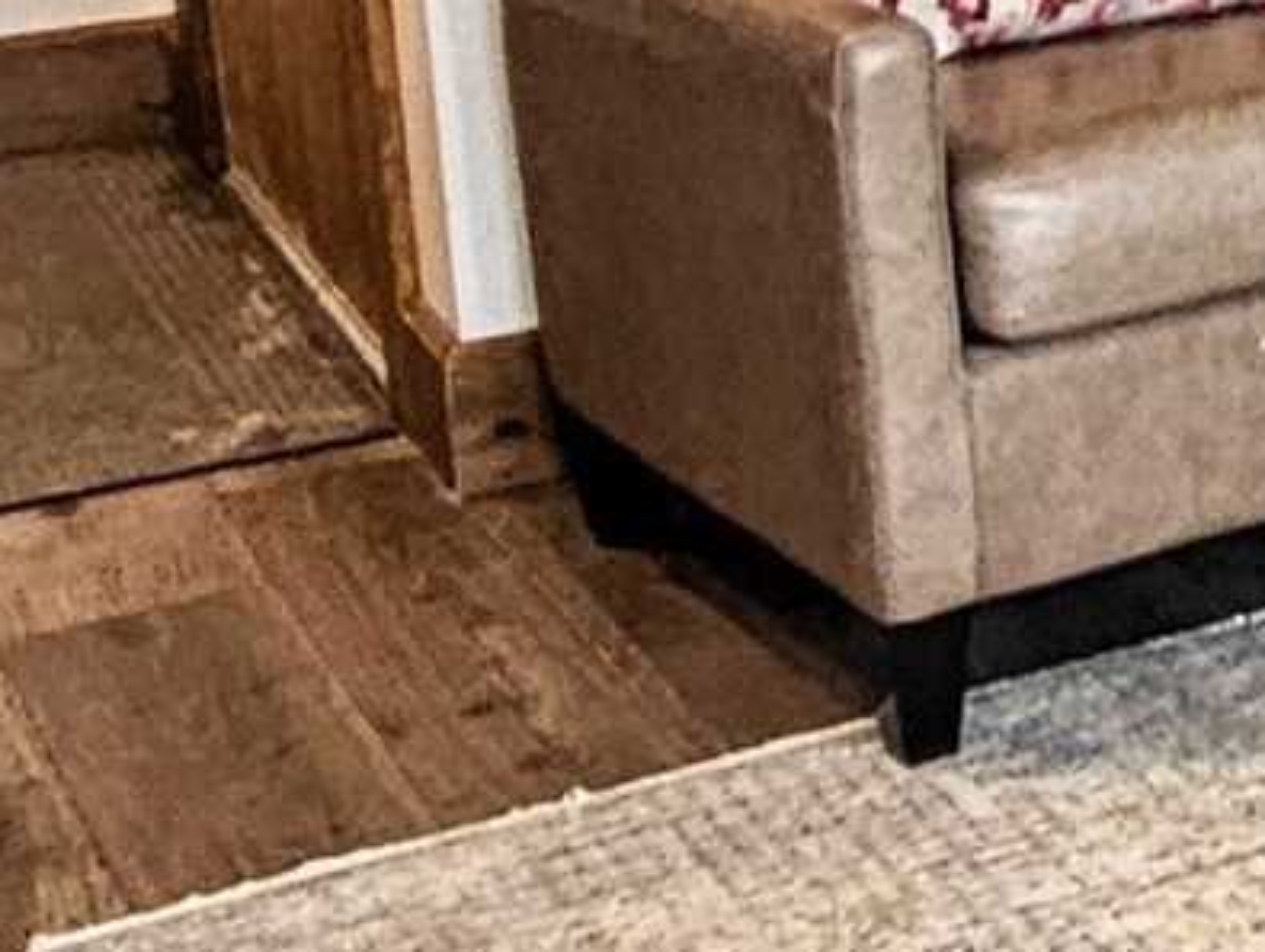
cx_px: 3049
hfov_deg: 13.8
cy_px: -308
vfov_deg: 14.1
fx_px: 3694
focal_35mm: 101
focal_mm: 2.2
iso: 125
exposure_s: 1/60
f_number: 2.2
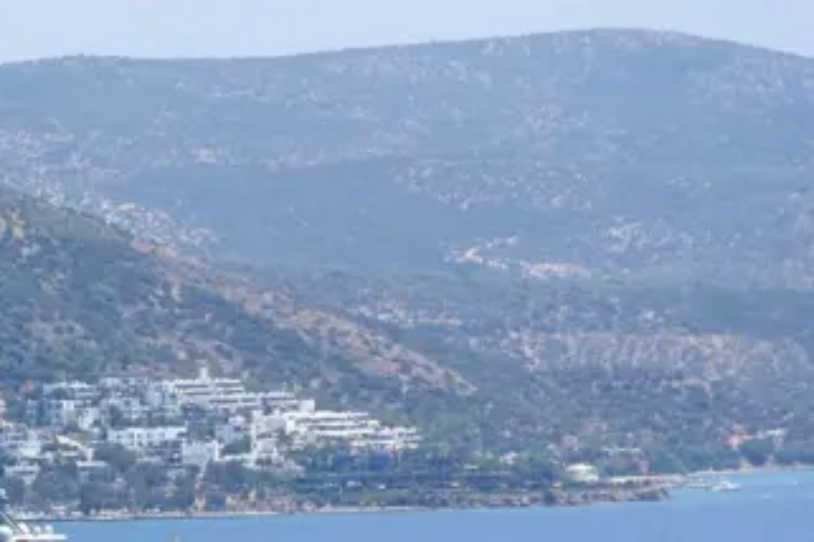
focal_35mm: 329
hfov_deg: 6.2
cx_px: -28
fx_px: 7438
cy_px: 738
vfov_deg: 4.2
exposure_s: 1/1250
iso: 500
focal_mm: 80
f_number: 9
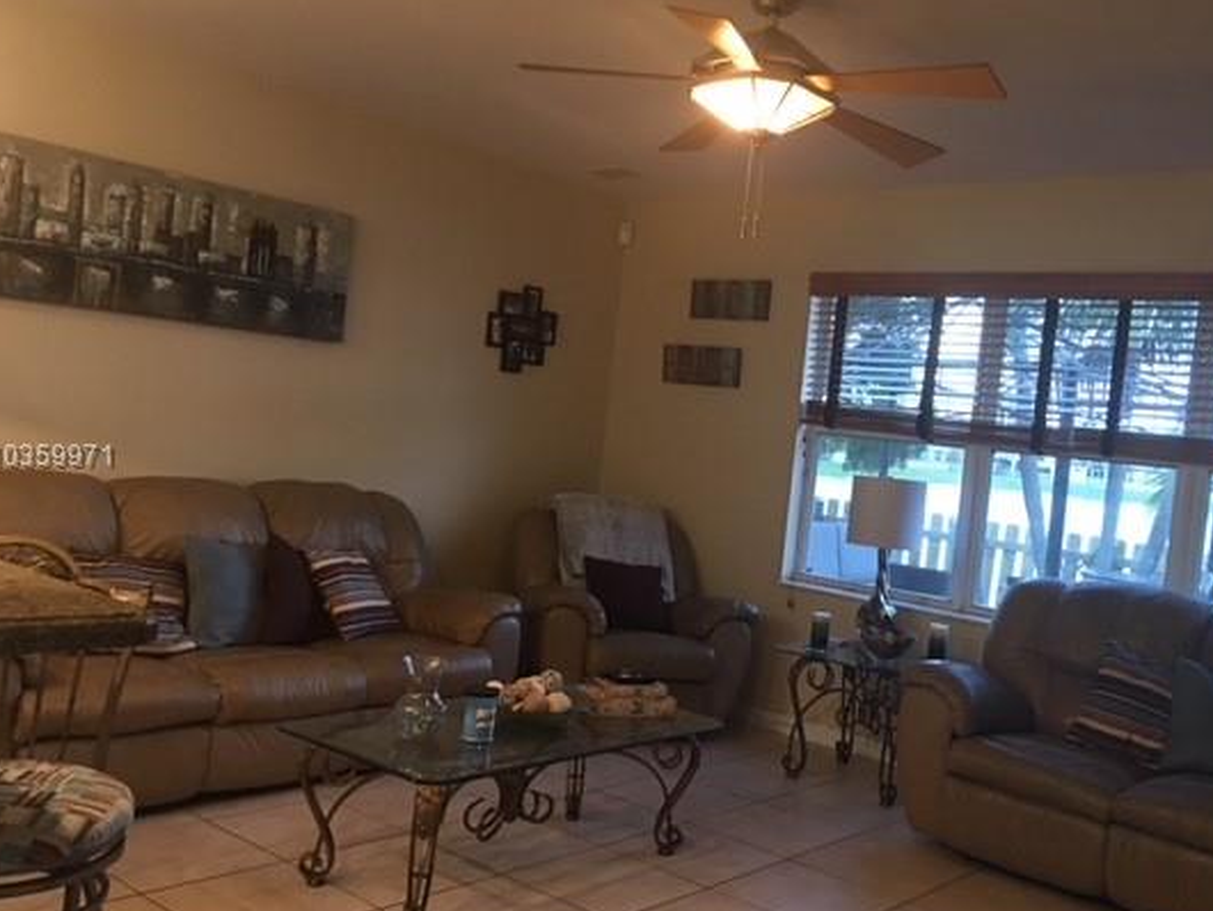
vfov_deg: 40.7
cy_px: 458
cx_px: 696
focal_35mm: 35
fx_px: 1227
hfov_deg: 52.4
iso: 80
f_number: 2.2
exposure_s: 1/10
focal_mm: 4.15
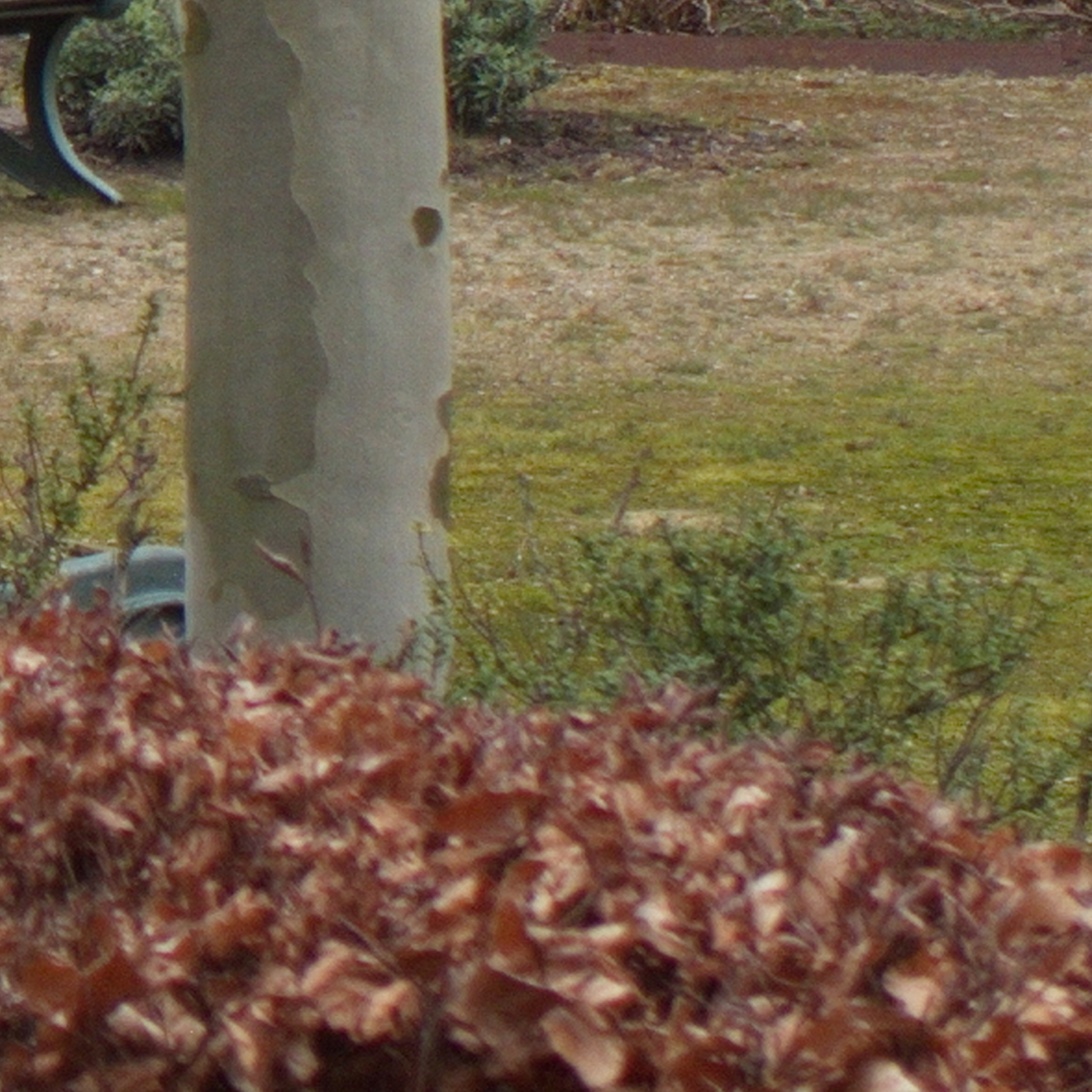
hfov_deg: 4.5
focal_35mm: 381
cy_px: -1092
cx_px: -996
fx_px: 13598
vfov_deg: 4.5
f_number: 2.8
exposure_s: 1/500
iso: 80
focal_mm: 13.7
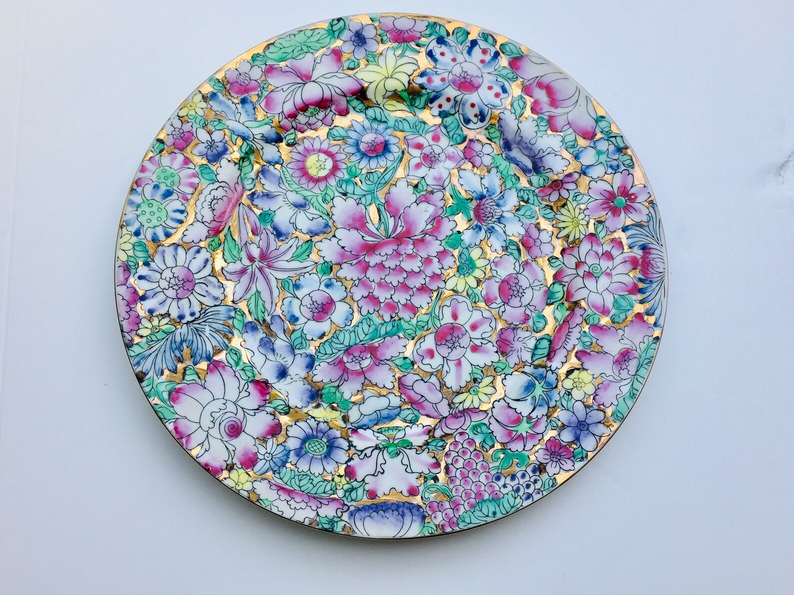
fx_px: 665
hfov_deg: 61.7
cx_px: 397
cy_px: 298
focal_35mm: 29
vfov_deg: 48.2
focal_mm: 4.15
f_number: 2.2
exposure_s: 1/104
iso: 32
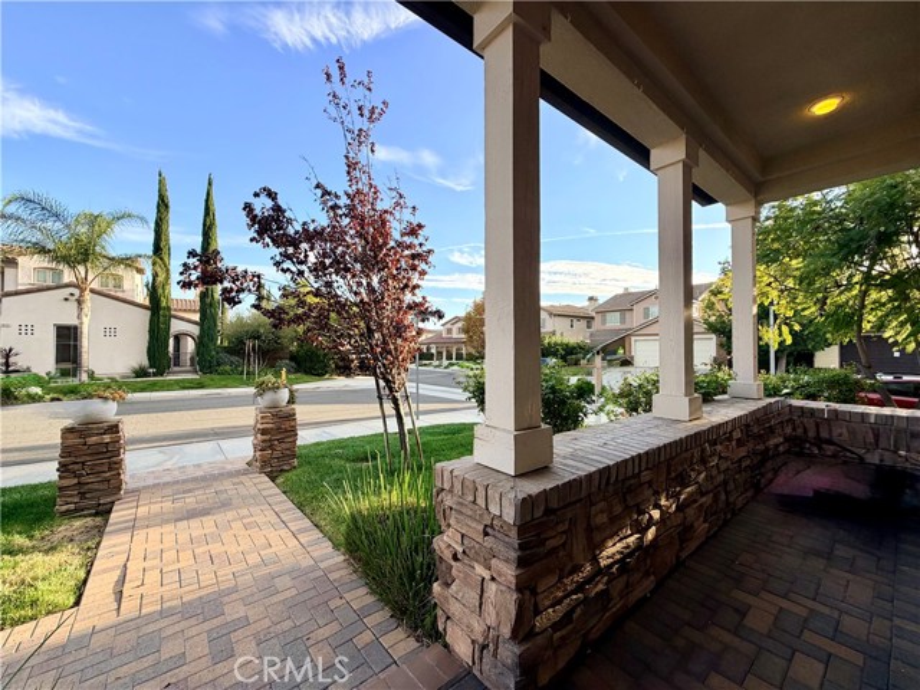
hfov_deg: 102.1
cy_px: 345
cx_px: 460
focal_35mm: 14
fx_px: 372
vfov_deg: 85.7
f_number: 2.2
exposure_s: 1/502
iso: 50
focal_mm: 2.22
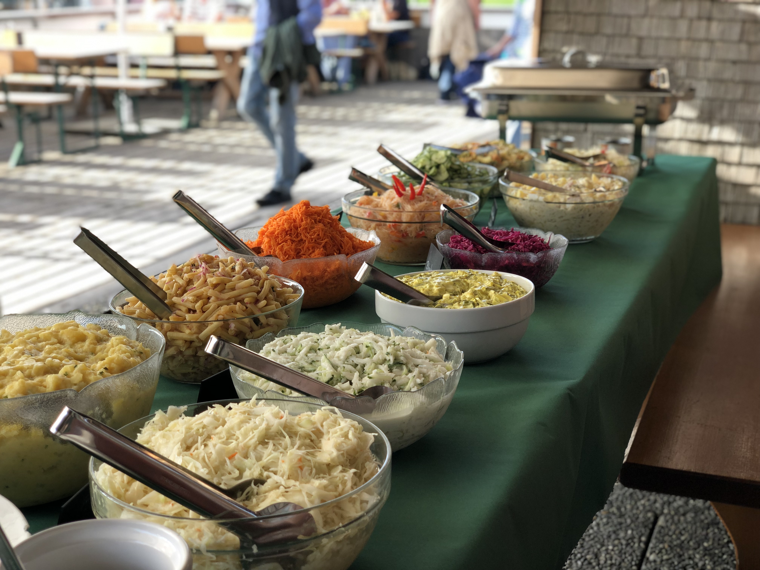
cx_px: 380
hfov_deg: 36.8
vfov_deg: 28.0
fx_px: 1142
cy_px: 285
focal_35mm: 52
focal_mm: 6
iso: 16
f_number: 2.4
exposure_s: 1/120
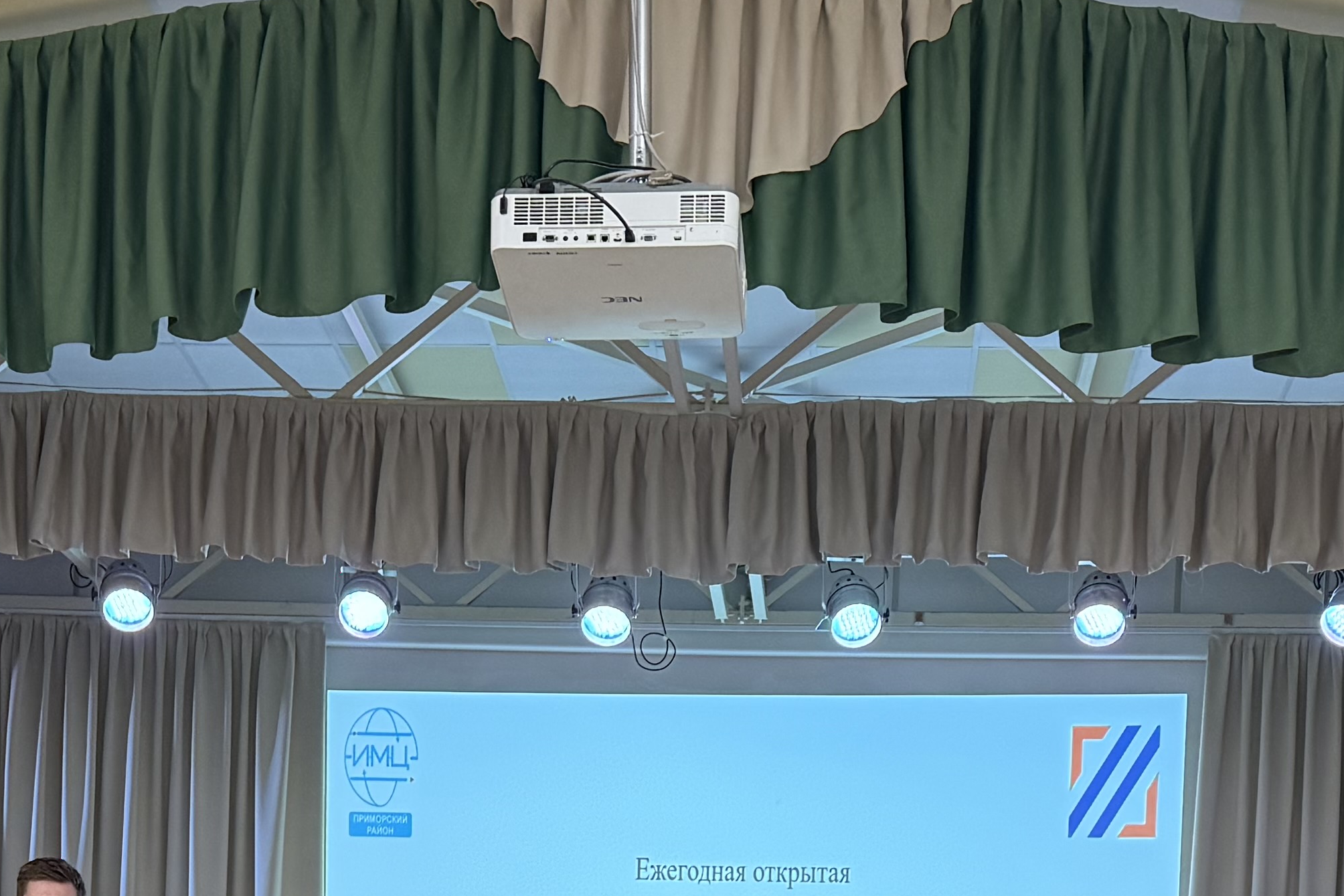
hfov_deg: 28.5
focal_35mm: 71
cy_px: 1352
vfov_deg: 17.3
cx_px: 649
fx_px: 2651
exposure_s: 1/50
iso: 250
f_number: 1.78
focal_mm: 6.76
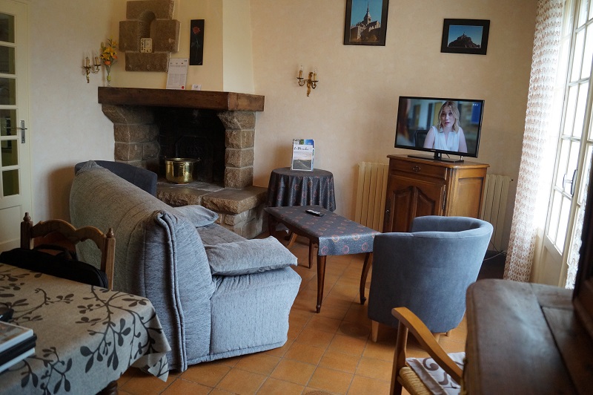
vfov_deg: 47.9
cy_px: 198
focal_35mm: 27
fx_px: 444
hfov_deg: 67.4
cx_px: 296
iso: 1000
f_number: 4
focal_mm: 18
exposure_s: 1/160
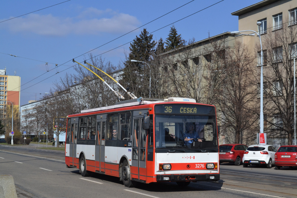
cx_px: 148
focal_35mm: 66
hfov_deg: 30.5
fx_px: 545
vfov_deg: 20.6
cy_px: 99
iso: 800
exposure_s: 1/1000
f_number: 13
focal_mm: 44
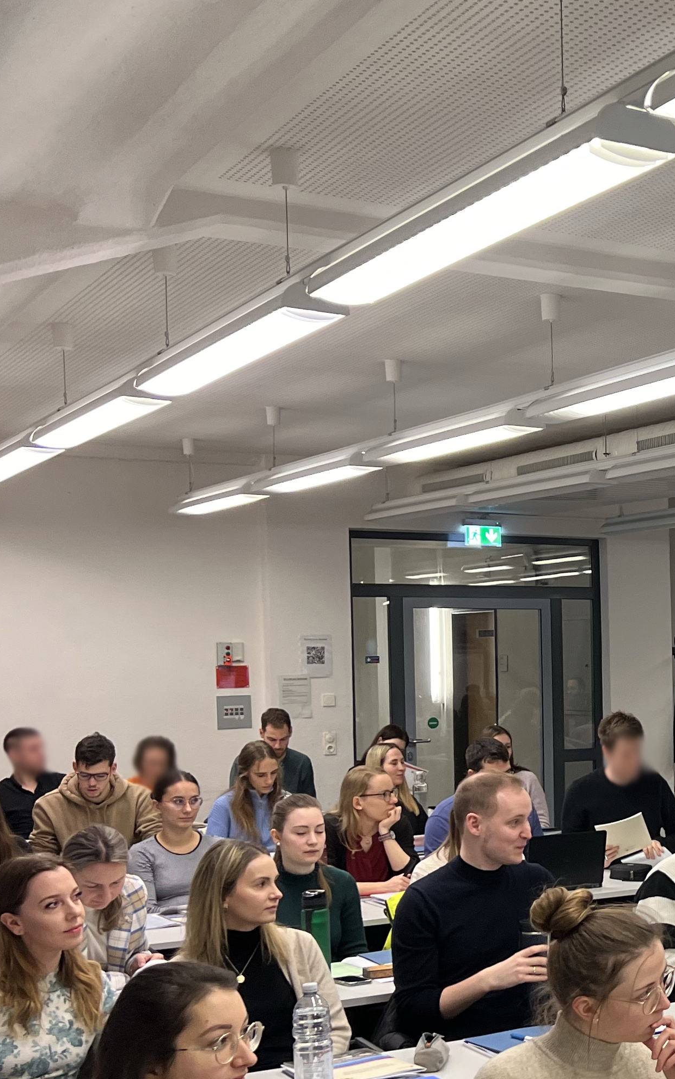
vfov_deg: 36.0
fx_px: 1648
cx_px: 900
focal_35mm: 56
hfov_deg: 20.9
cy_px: 709
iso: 125
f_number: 1.5
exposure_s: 1/100
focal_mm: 5.7
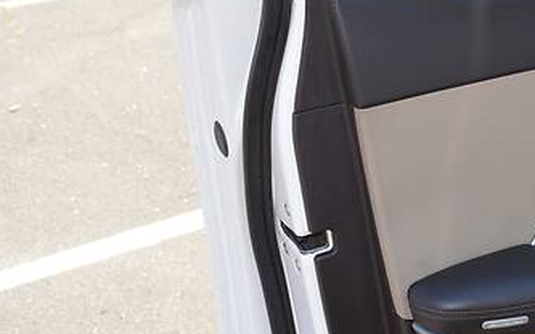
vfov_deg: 19.7
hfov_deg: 28.6
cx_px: 570
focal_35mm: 66
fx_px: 962
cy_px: 207
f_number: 5
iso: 100
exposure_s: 1/200
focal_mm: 18
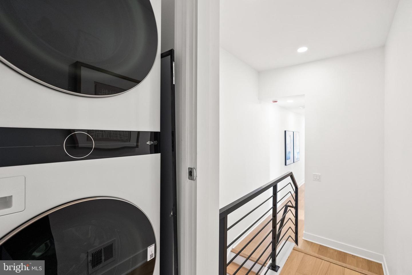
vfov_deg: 73.8
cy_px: 138
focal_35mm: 16
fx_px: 183
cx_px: 206
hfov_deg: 96.7
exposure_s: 1/25
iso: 800
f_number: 4
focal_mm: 16
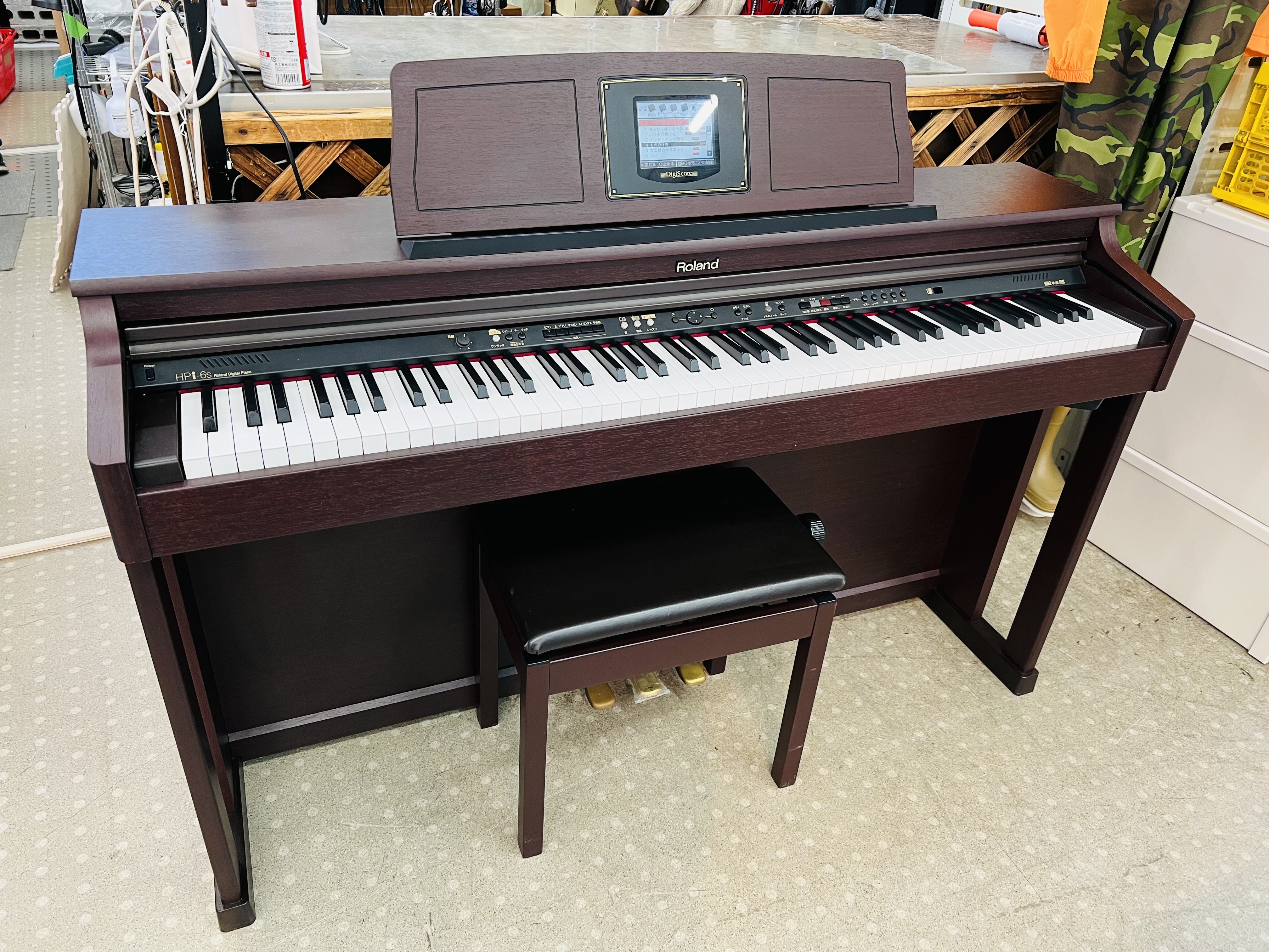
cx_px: 634
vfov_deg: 53.1
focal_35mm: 26
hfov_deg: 67.3
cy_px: 476
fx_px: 953
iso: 100
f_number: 1.5
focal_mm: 5.7
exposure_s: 1/50
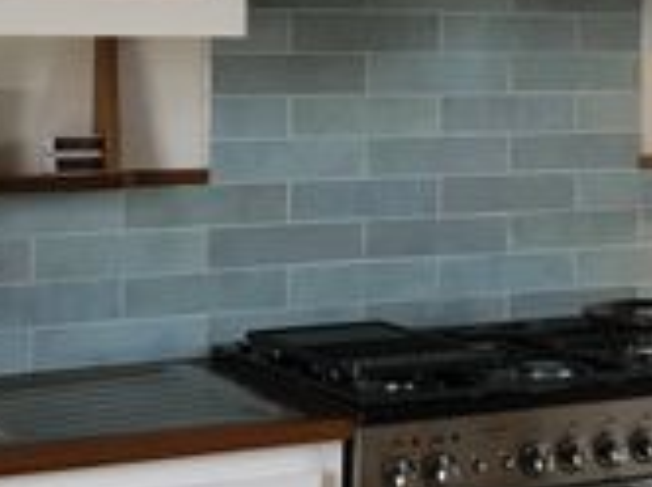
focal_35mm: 105
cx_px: 585
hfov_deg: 18.4
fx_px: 1975
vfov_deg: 13.9
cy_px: 39
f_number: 2.2
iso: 50
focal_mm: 4.15
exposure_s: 1/33
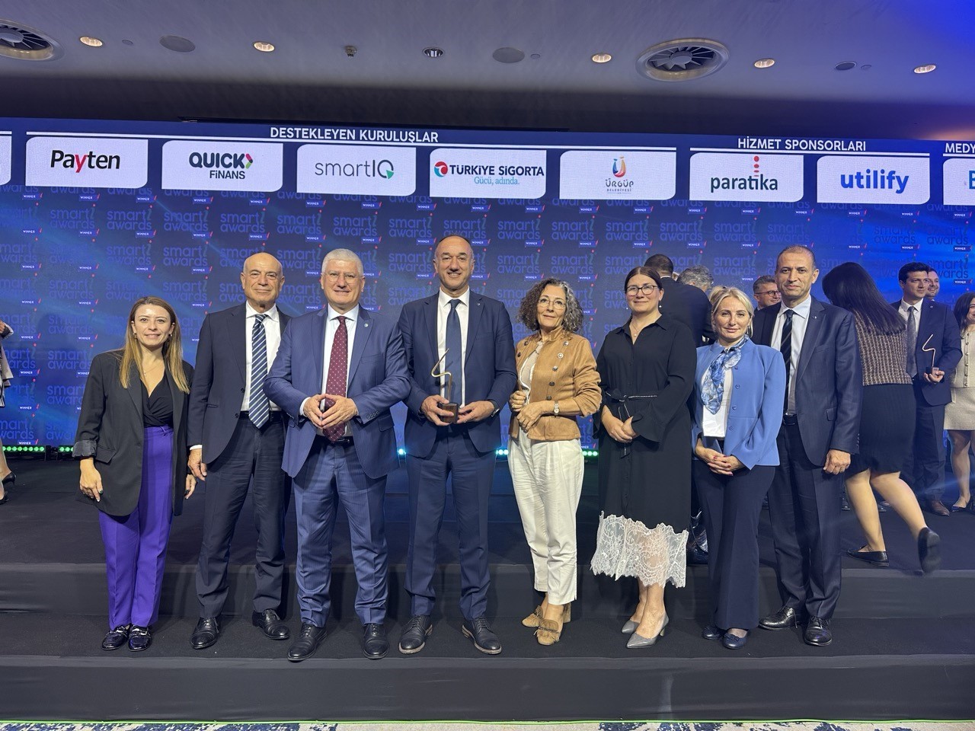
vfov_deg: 56.8
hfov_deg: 71.6
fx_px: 676
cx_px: 488
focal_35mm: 24
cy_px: 366
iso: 125
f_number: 1.78
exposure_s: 1/91
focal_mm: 6.86
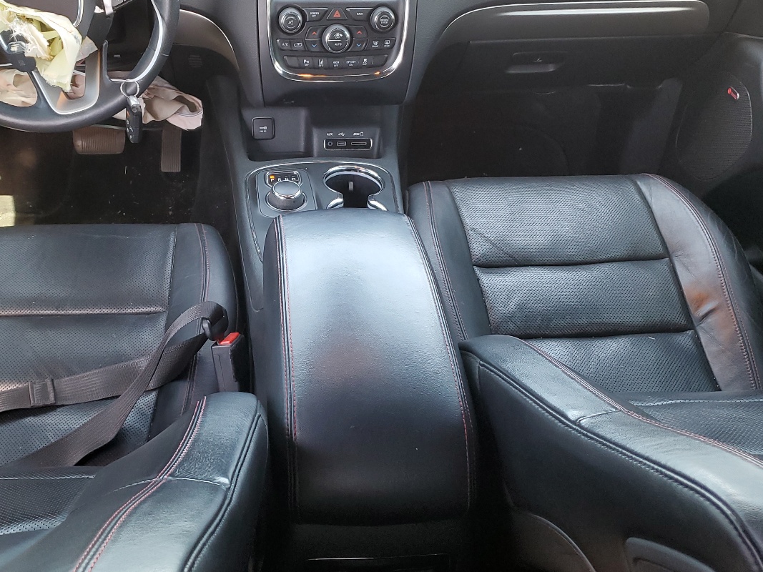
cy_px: 228
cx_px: 297
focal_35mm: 39
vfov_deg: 36.7
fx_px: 860
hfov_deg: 47.5
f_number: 1.5
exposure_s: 1/60.2
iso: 67
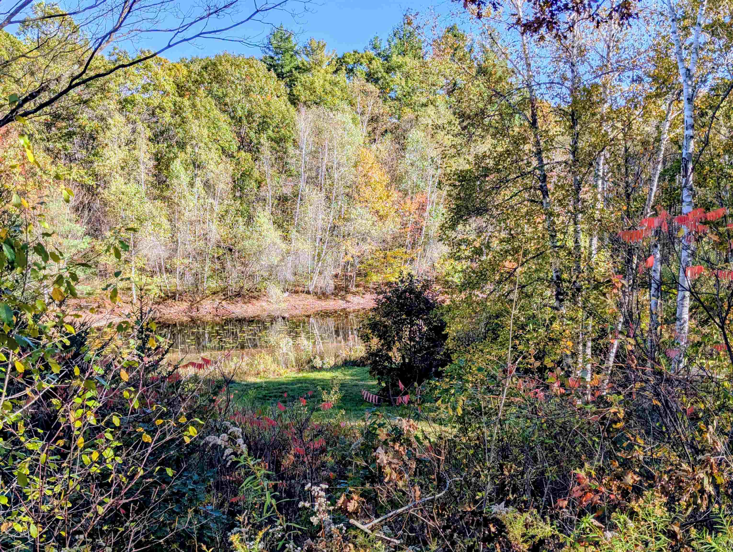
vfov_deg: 30.3
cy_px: 276
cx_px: 366
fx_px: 1018
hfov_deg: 39.6
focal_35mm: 48
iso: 43
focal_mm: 6.81
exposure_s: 1/1225
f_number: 1.85
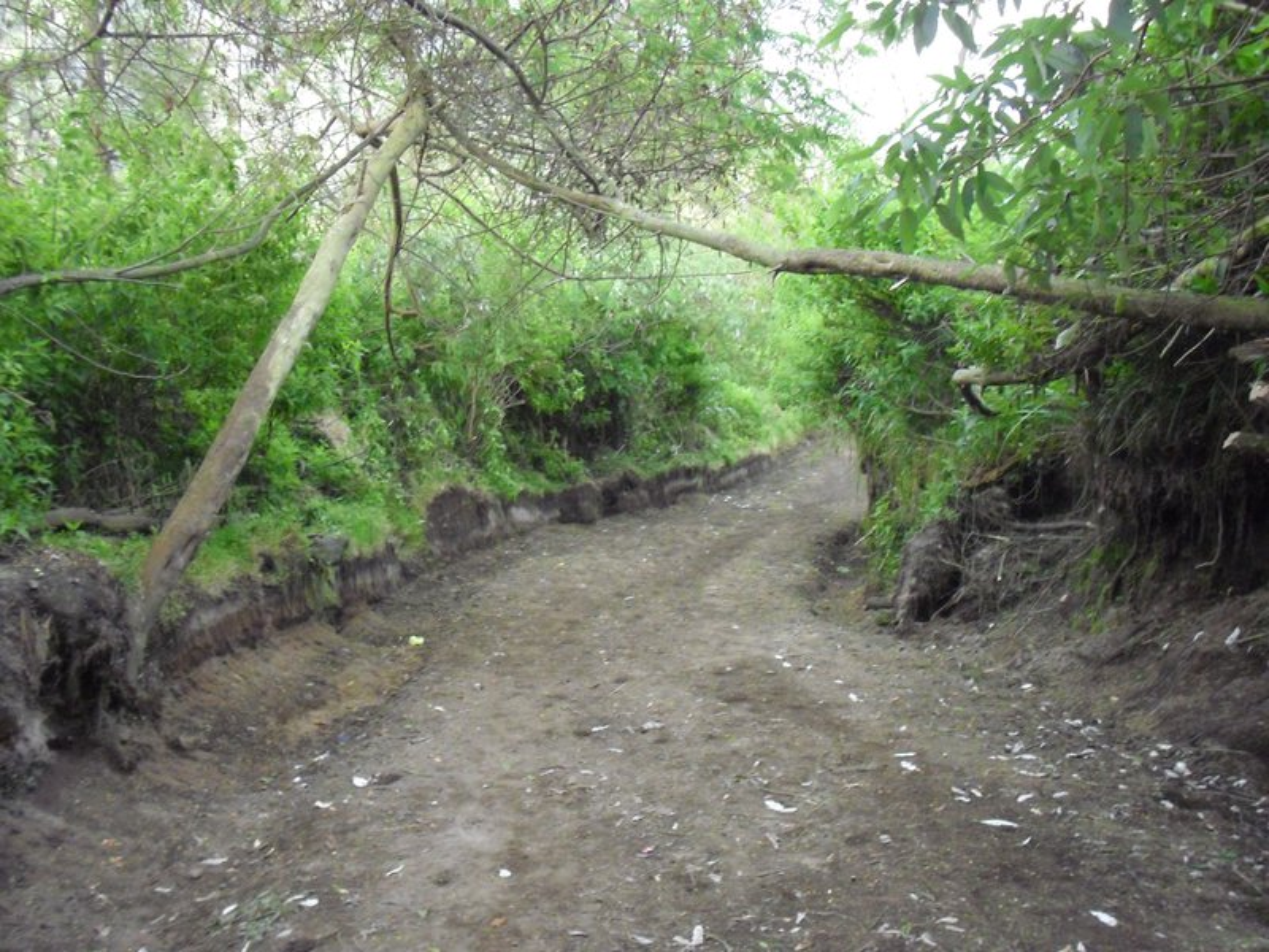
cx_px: 634
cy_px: 476
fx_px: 1393
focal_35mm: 38
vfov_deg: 37.7
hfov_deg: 49.0
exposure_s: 1/100
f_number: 2.8
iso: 400
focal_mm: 6.2
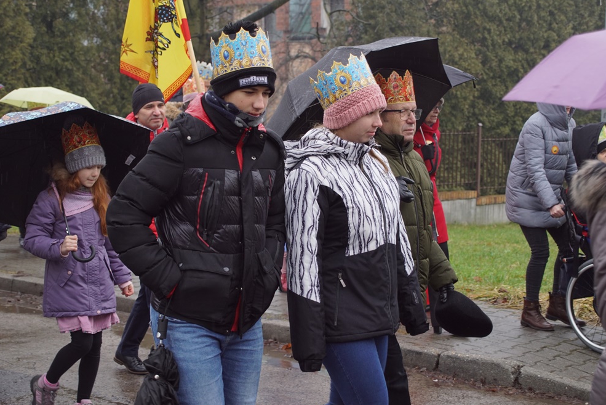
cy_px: 203
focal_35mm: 69
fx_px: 1153
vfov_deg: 19.9
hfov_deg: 29.4
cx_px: 306
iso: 400
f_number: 4.5
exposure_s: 1/160
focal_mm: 45
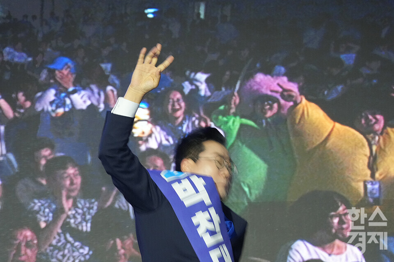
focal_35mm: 173
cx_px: 197
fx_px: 1892
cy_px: 131
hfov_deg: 11.9
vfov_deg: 7.9
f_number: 9
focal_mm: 173
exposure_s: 1/160
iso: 3200
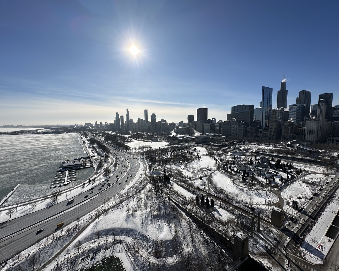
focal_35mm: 15
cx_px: 169
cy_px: 135
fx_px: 150
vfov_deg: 84.0
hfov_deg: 96.8
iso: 40
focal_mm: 2.22
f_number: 2.2
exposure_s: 1/7813
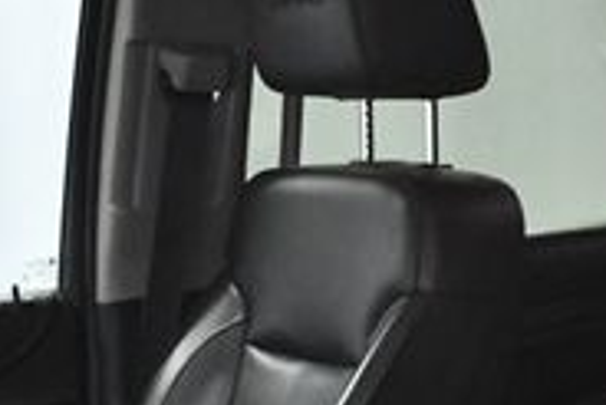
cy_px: 642
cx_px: 655
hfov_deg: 15.9
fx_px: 2106
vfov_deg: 10.5
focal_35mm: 125
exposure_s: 1/100
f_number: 3.5
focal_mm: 18
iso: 3200
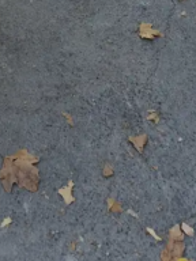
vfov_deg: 17.7
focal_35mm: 96
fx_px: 725
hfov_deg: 14.3
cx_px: -102
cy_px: -163
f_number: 1.8
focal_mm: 5.4
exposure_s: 1/276
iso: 25
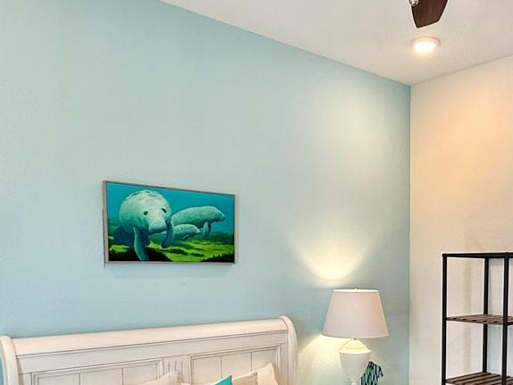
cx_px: 342
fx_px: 578
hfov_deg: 47.1
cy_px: 318
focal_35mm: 39
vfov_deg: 35.4
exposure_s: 1/120
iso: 125
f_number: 2.2
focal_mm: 2.22
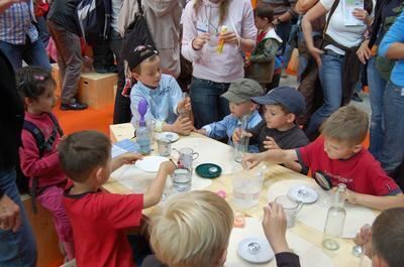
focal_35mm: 34
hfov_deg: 55.2
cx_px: 202
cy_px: 134
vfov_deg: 38.2
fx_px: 386
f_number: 3.8
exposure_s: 1/50
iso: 400
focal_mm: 23
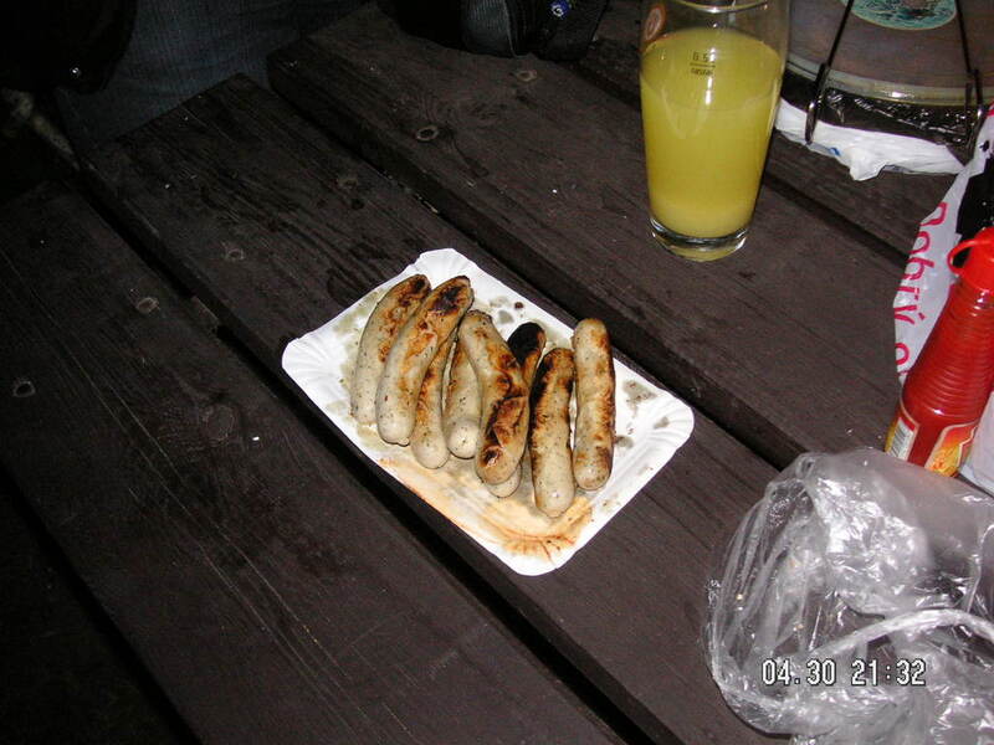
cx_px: 497
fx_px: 1062
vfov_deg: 38.7
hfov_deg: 50.1
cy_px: 372
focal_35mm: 37
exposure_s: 1/45
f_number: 2.8
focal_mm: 6.1
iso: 160
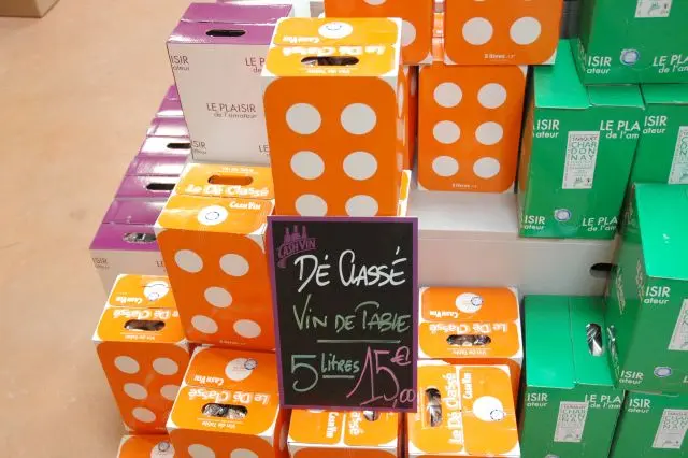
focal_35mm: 44
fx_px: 831
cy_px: 229
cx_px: 344
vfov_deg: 30.8
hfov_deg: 45.0
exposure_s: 1/80
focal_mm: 29
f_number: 4.5
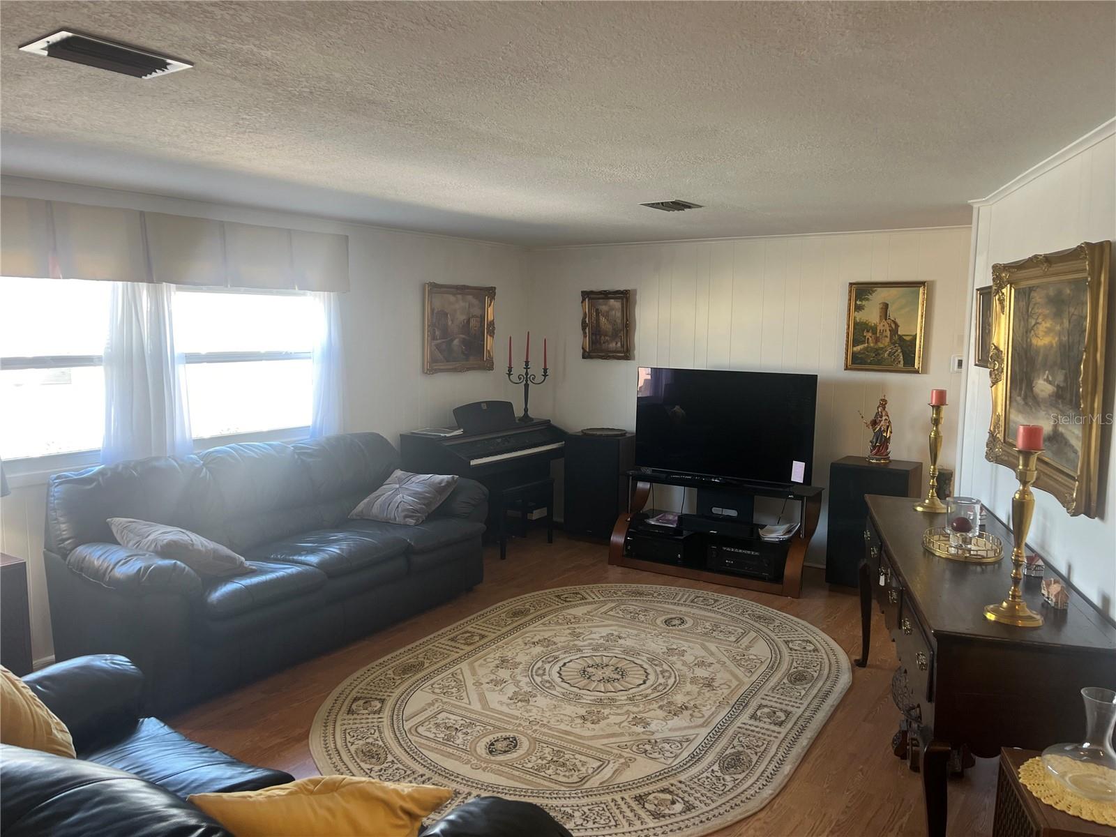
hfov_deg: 67.3
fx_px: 838
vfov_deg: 53.1
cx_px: 558
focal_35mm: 26
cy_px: 418
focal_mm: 5.1
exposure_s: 1/60
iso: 64
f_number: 1.6
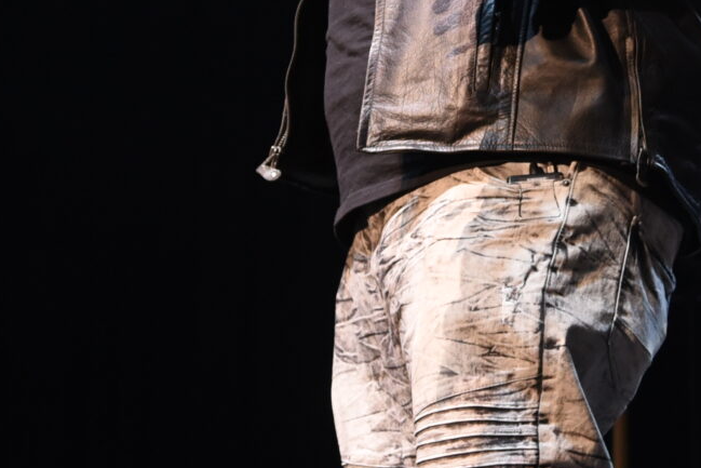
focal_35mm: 217
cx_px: 193
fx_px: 4226
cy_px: 32
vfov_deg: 6.3
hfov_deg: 9.5
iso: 1250
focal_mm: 55
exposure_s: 1/160
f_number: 4
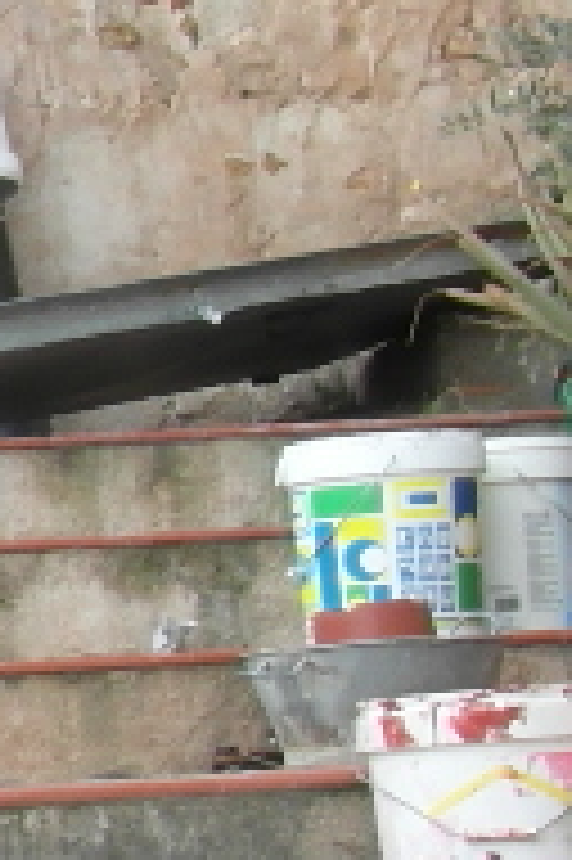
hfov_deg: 8.6
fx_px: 3199
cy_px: 608
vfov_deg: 15.3
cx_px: -1103
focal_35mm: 134
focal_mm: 4
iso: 80
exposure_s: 1/45
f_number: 4.6
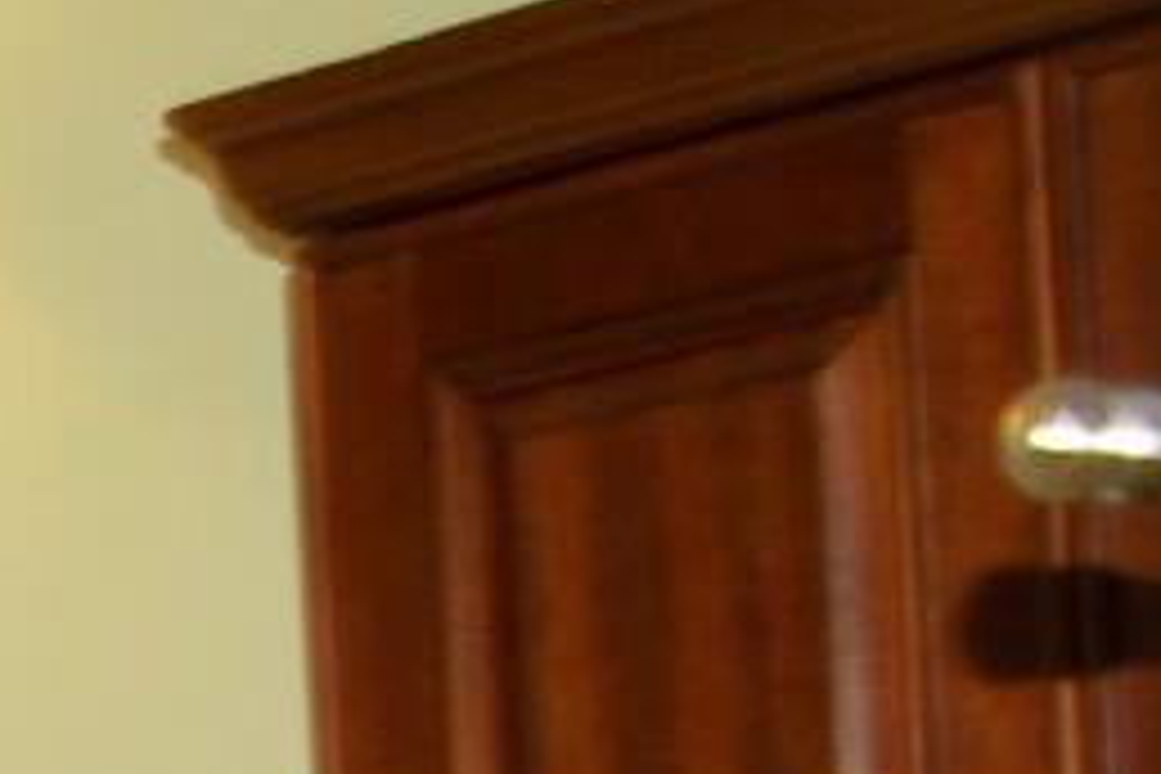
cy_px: 2061
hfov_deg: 9.3
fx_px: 6159
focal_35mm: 191
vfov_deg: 6.7
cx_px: -1881
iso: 200
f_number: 4
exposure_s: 1/30
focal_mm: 18
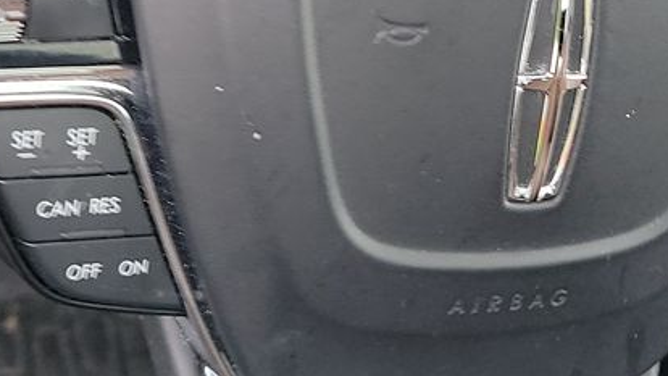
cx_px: 420
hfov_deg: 21.1
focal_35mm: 101
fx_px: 1789
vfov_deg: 11.8
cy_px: -21
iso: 284
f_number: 1.8
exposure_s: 1/60
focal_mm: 6.7
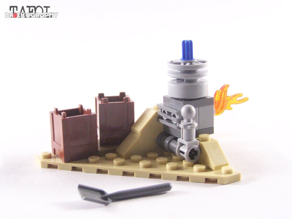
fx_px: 565
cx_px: 146
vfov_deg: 21.9
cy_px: 110
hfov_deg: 29.0
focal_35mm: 67
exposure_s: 1/60
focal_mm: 11.1
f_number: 3.2
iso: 400
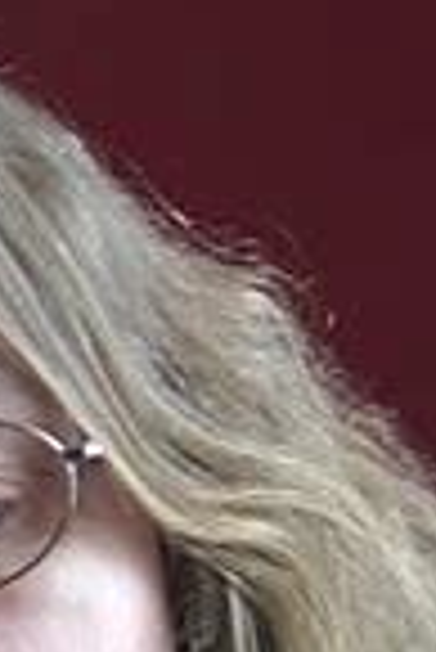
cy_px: 805
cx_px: -148
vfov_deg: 4.7
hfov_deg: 3.2
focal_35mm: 435
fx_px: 7883
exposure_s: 1/45
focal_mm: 105
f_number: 2.8
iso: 800
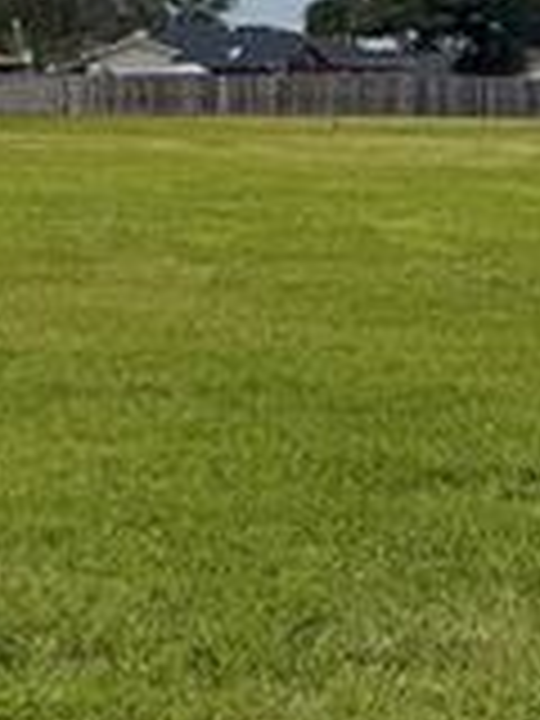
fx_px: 2080
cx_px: -558
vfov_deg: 19.4
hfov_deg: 12.8
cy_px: 124
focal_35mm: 100
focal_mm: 6.76
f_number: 1.78
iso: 80
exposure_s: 1/4975
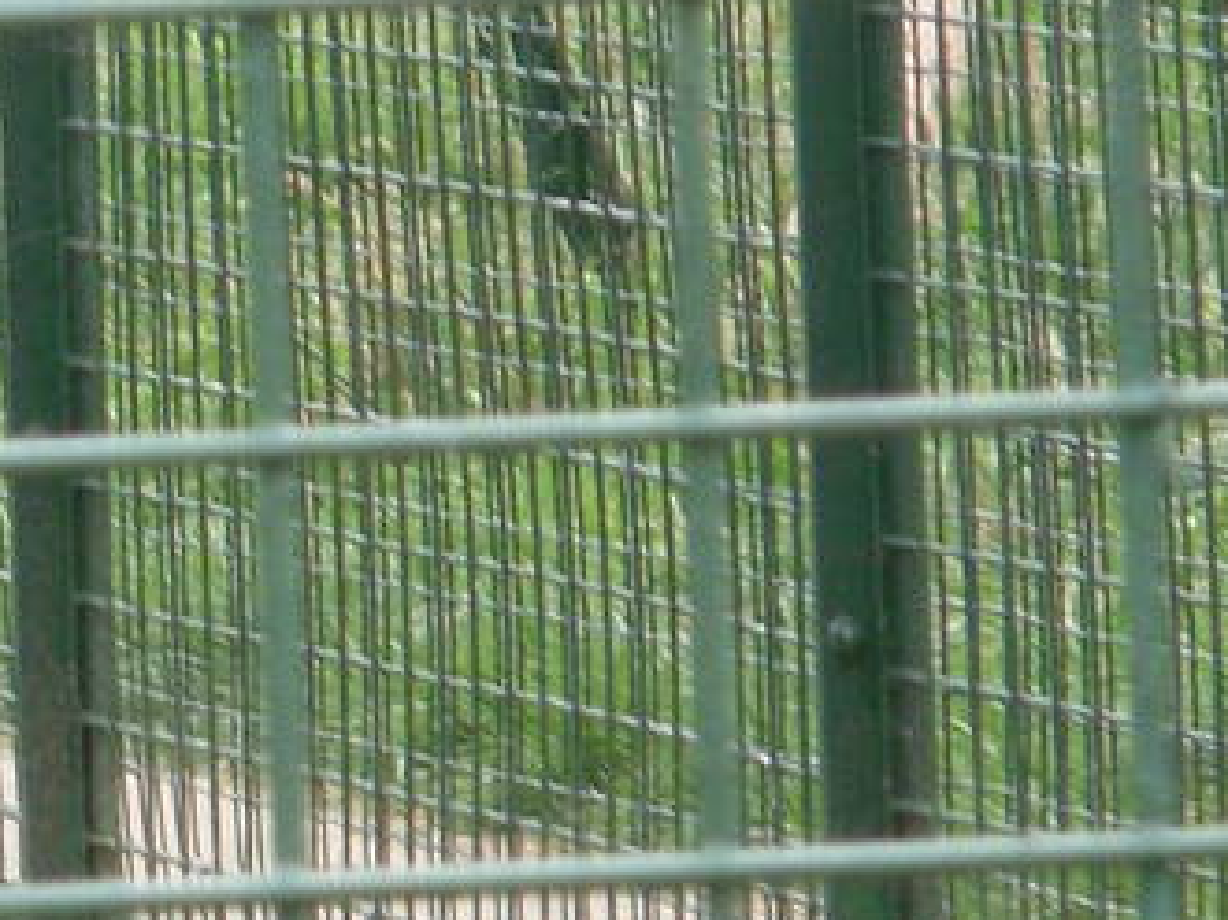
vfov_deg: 1.8
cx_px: -720
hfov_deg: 2.3
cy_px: 378
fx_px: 30036
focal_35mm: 847
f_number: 5.5
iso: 100
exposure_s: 1/90
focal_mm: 31.5
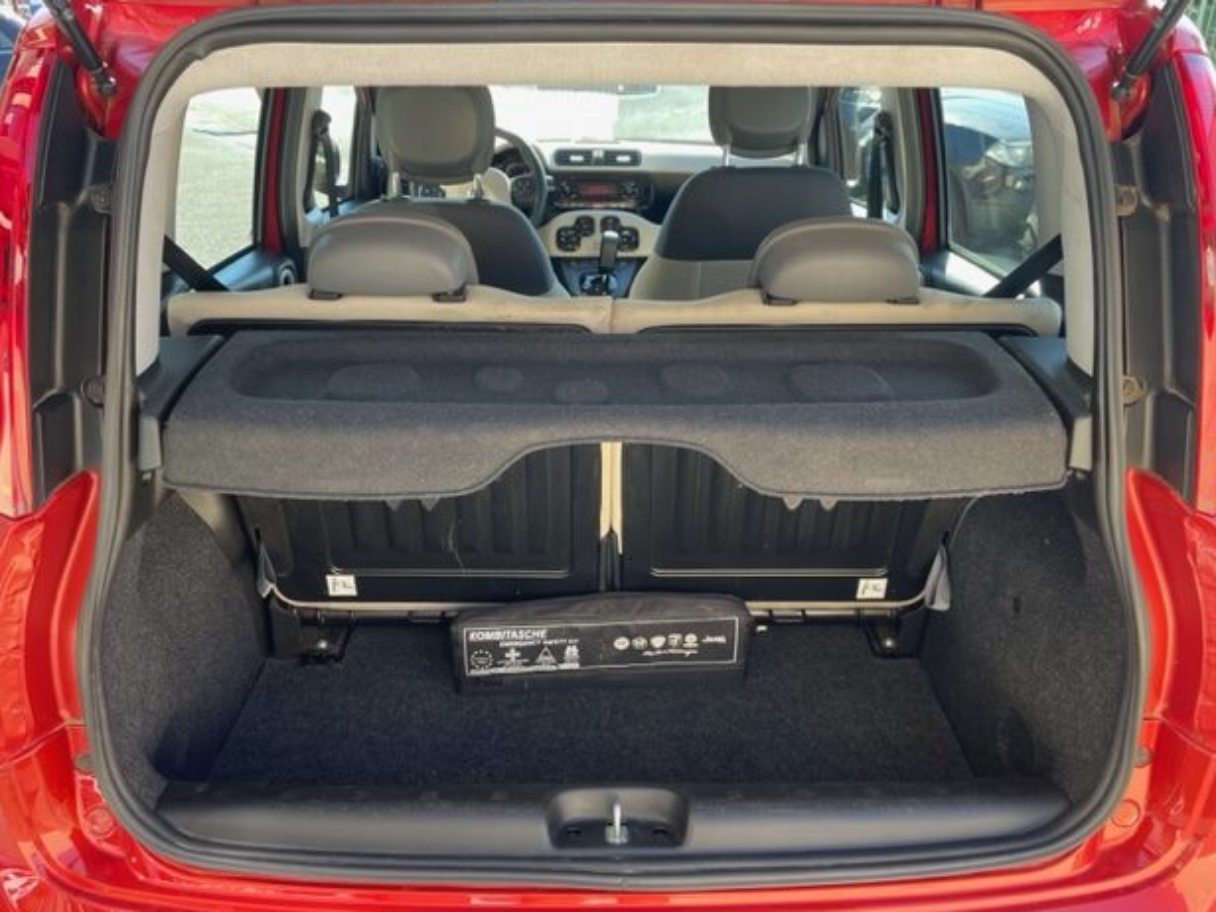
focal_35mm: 27
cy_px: 452
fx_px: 948
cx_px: 600
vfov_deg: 51.4
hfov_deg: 65.3
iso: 32
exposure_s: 1/123
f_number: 1.6
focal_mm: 4.2
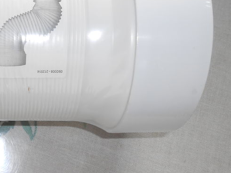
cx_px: 6
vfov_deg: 27.5
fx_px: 354
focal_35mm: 53
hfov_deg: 33.4
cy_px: 94
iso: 80
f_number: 3.5
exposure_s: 1/30
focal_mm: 4.6
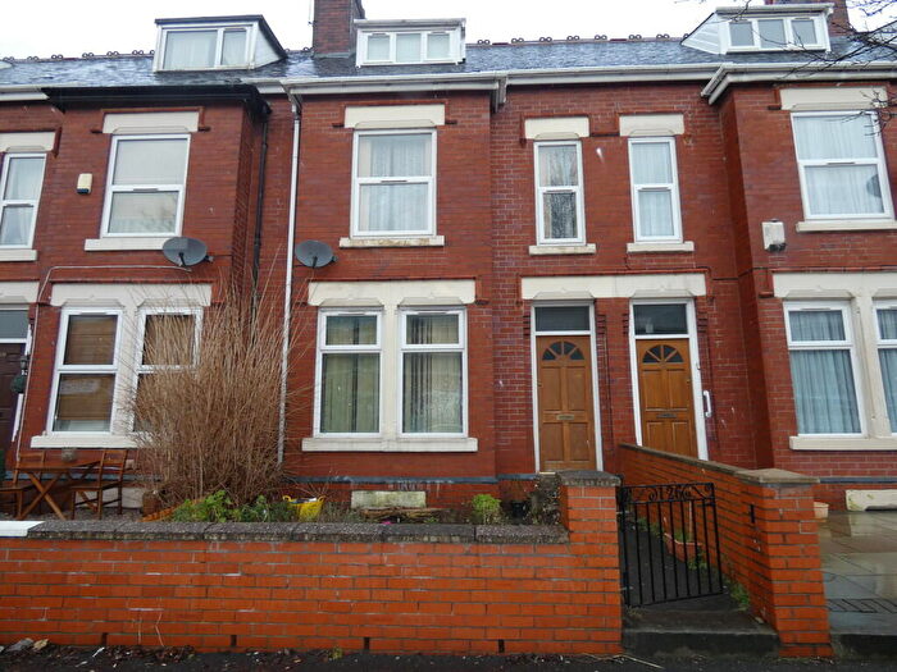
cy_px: 336
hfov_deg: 81.7
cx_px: 448
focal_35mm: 20
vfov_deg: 66.0
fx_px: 518
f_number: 2.8
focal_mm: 3.6
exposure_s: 1/60
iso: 80
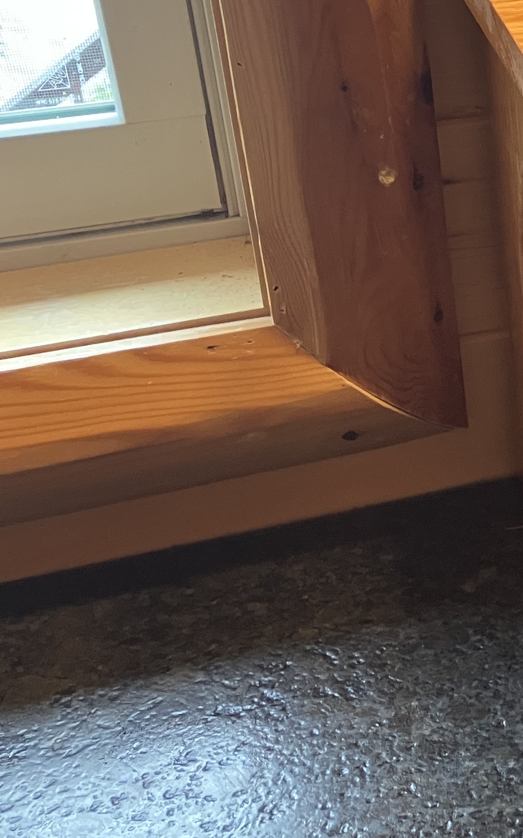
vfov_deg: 30.3
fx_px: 1528
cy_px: 248
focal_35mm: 67
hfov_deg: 16.6
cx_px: 910
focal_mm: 3.99
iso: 200
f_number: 1.8
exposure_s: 1/60
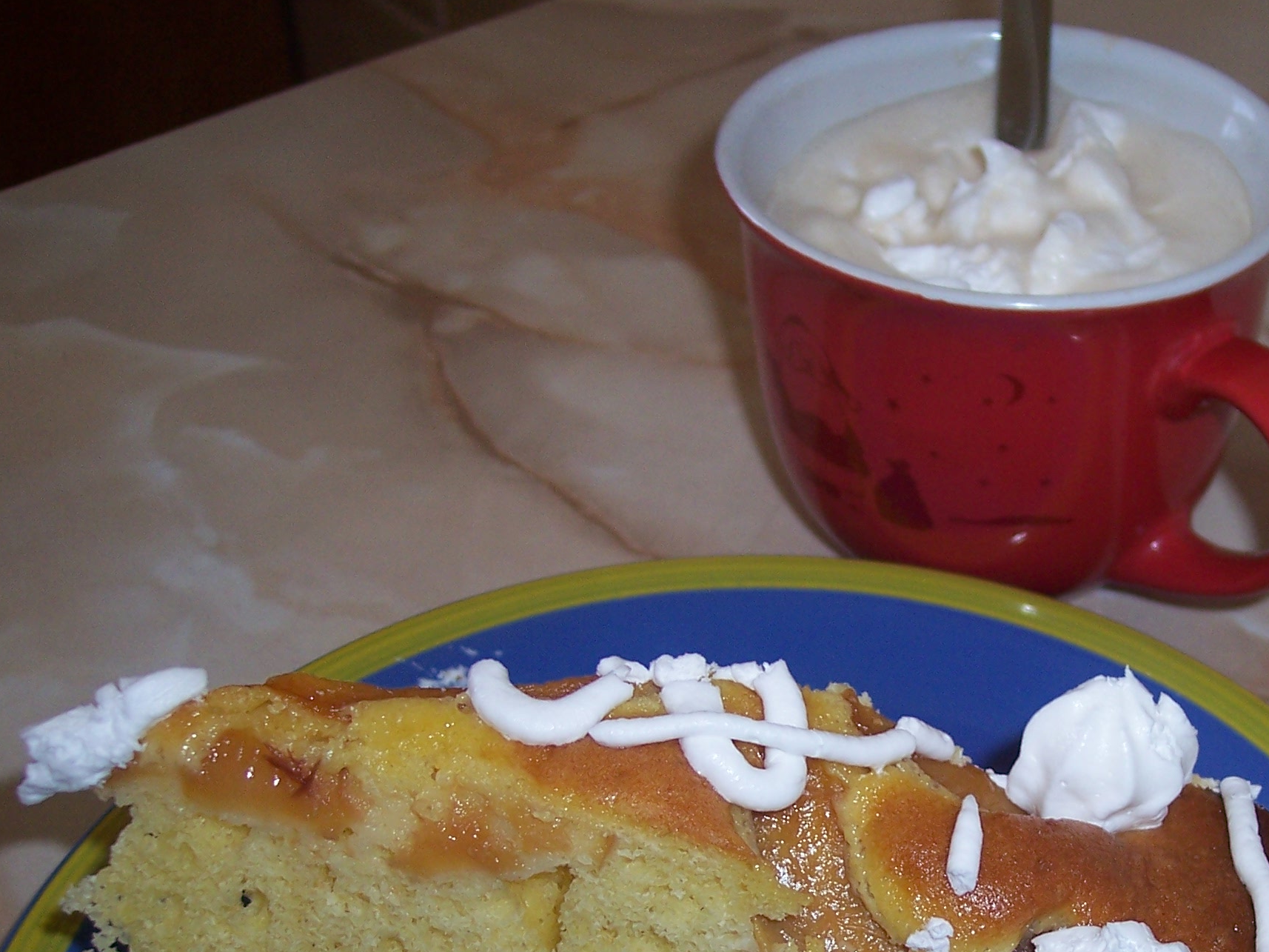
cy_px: 706
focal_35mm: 65
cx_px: 913
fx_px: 2383
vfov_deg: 22.4
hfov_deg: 29.5
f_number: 2.8
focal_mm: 8
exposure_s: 1/60
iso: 100
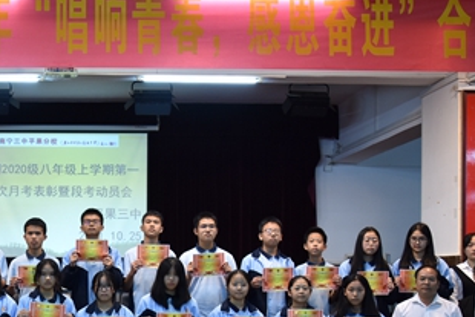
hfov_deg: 30.1
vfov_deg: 20.8
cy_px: 280
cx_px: 49
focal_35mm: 64
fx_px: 845
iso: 400
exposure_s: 1/25
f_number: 3.8
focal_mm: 21
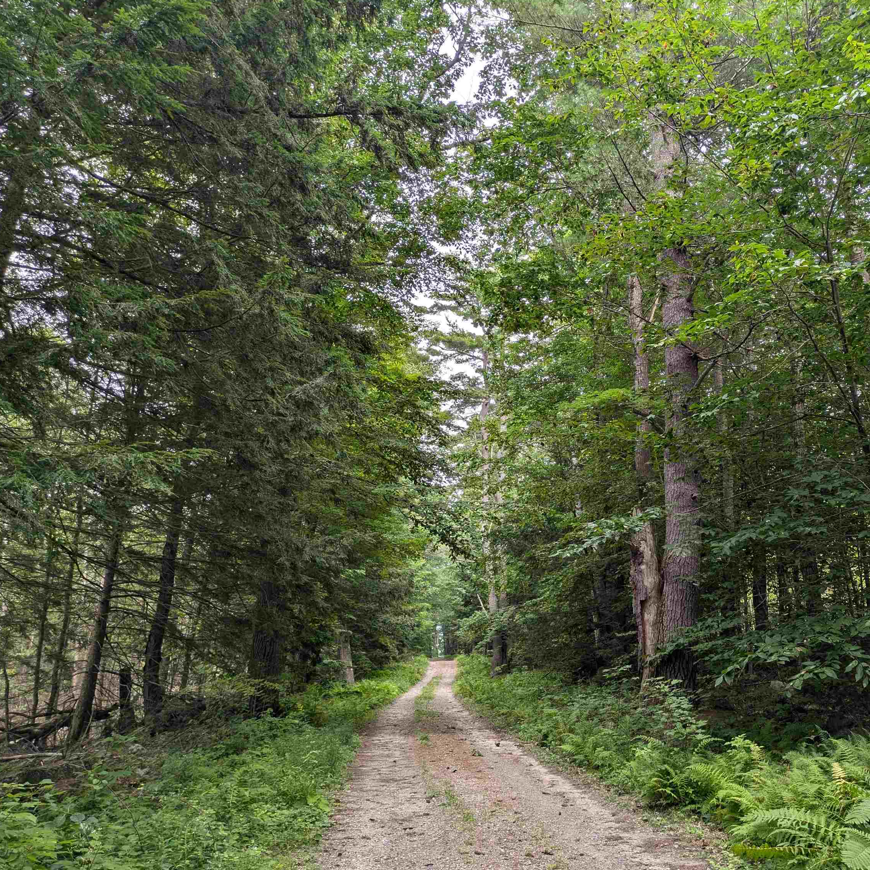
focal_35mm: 30
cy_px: 433
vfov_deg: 54.0
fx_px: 853
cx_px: 543
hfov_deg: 53.5
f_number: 1.89
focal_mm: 5.43
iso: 42
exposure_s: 1/306
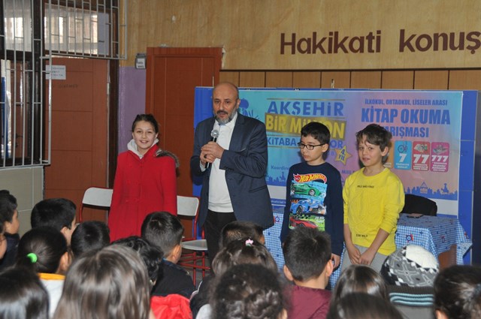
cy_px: 160
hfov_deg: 33.4
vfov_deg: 22.6
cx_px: 240
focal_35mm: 60
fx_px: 801
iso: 640
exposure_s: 1/60
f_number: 6.3
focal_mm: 40
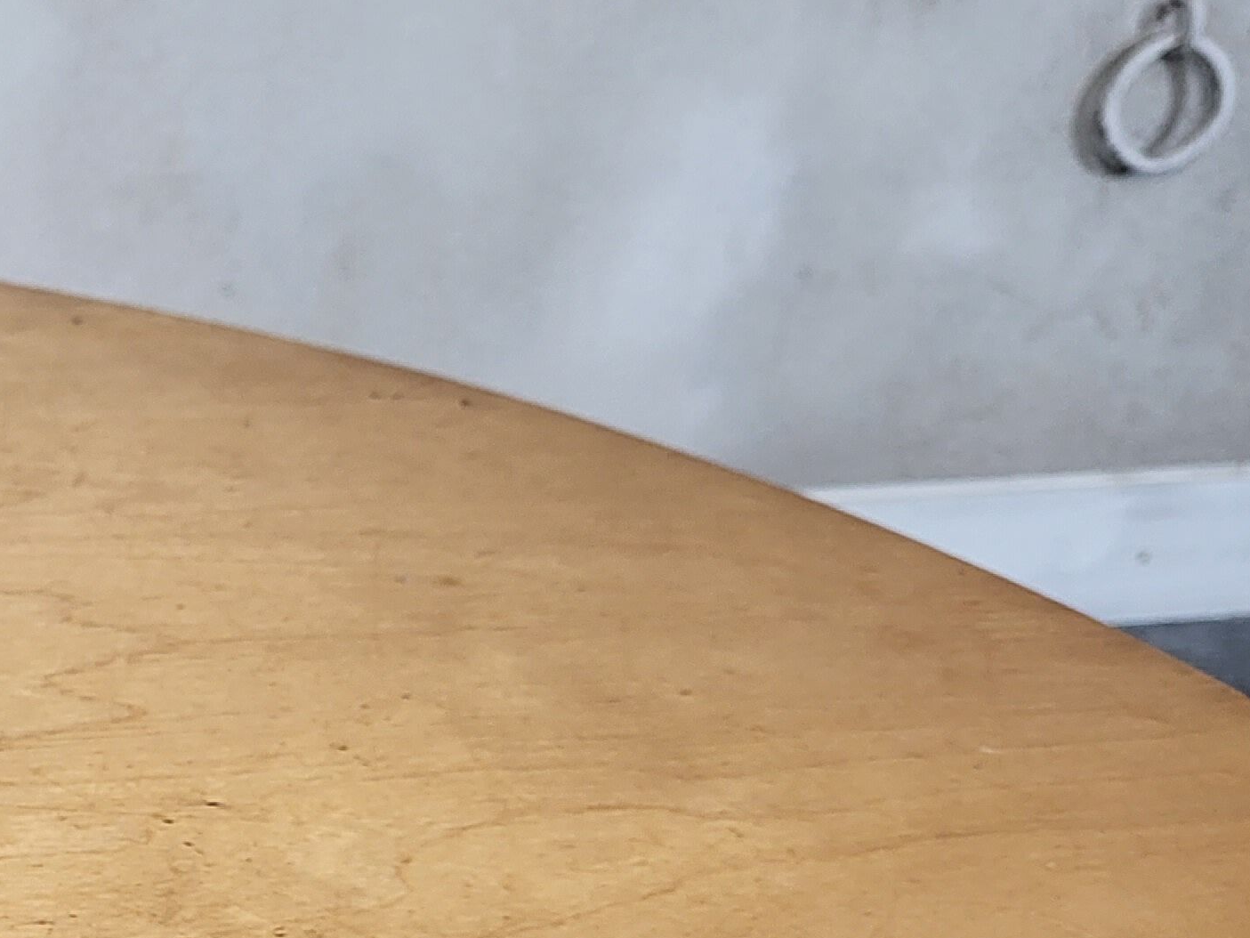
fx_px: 2672
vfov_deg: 19.0
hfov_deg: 23.0
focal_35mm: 74
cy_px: 1062
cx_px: -431
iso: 200
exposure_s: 1/100
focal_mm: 5.4
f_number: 1.8
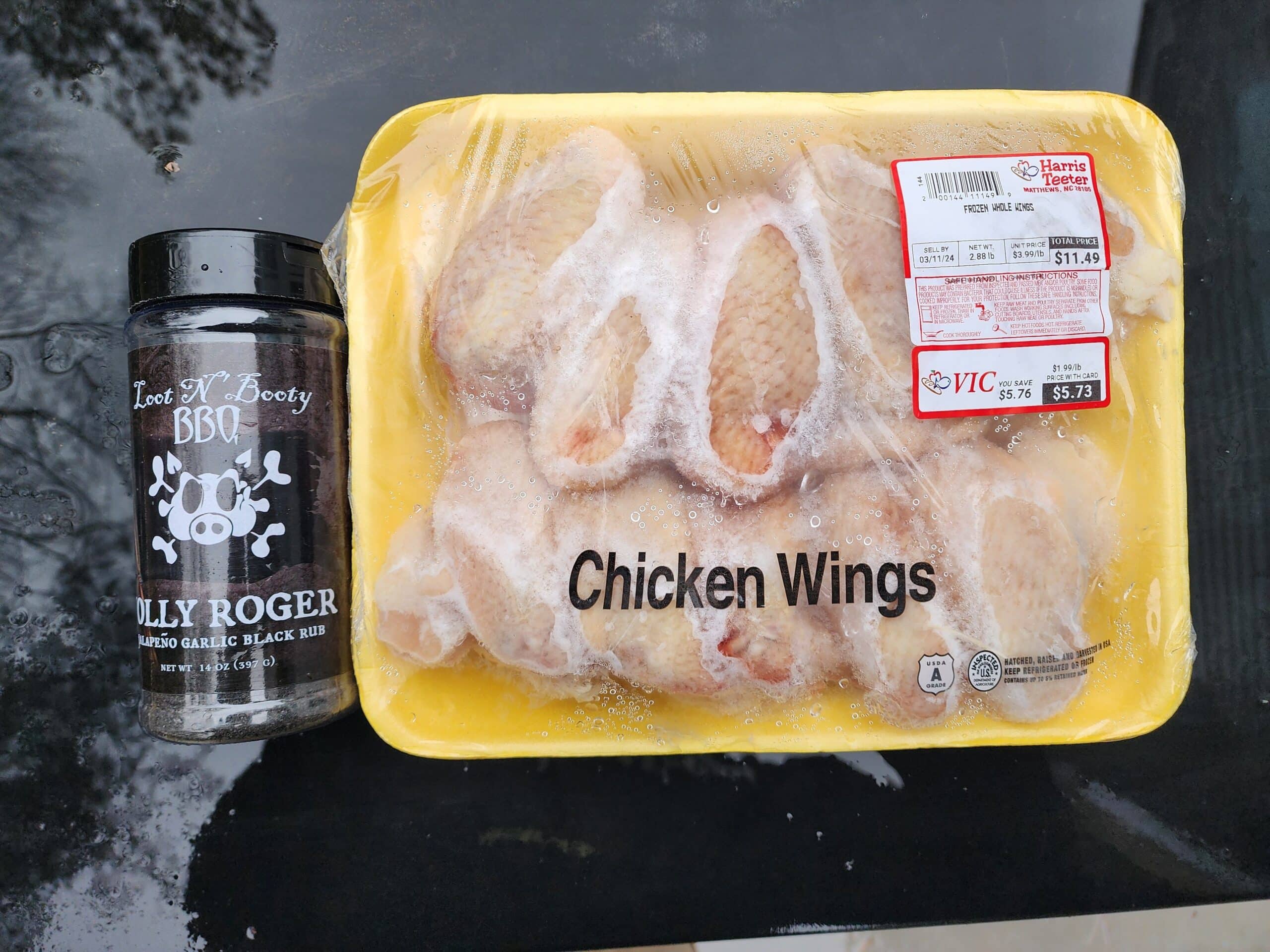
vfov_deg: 58.9
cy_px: 476
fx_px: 844
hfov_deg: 73.9
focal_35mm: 23
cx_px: 635
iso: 64
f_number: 1.8
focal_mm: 6.4
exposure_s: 1/120
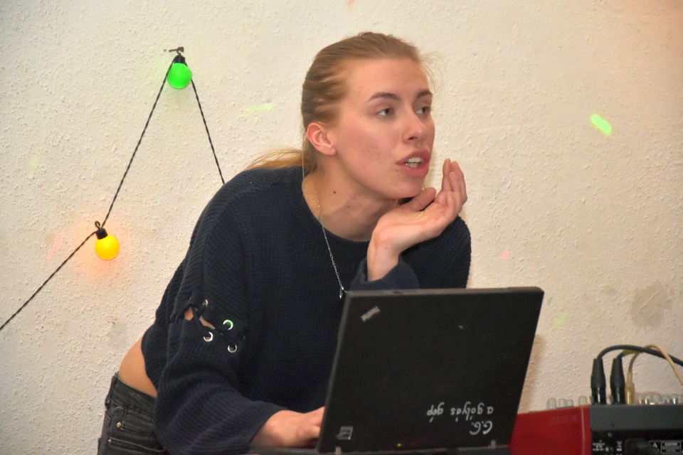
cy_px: 228
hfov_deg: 13.0
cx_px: 342
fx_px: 2988
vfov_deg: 8.7
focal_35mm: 158
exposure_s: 1/60
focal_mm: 105
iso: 3200
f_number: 5.6
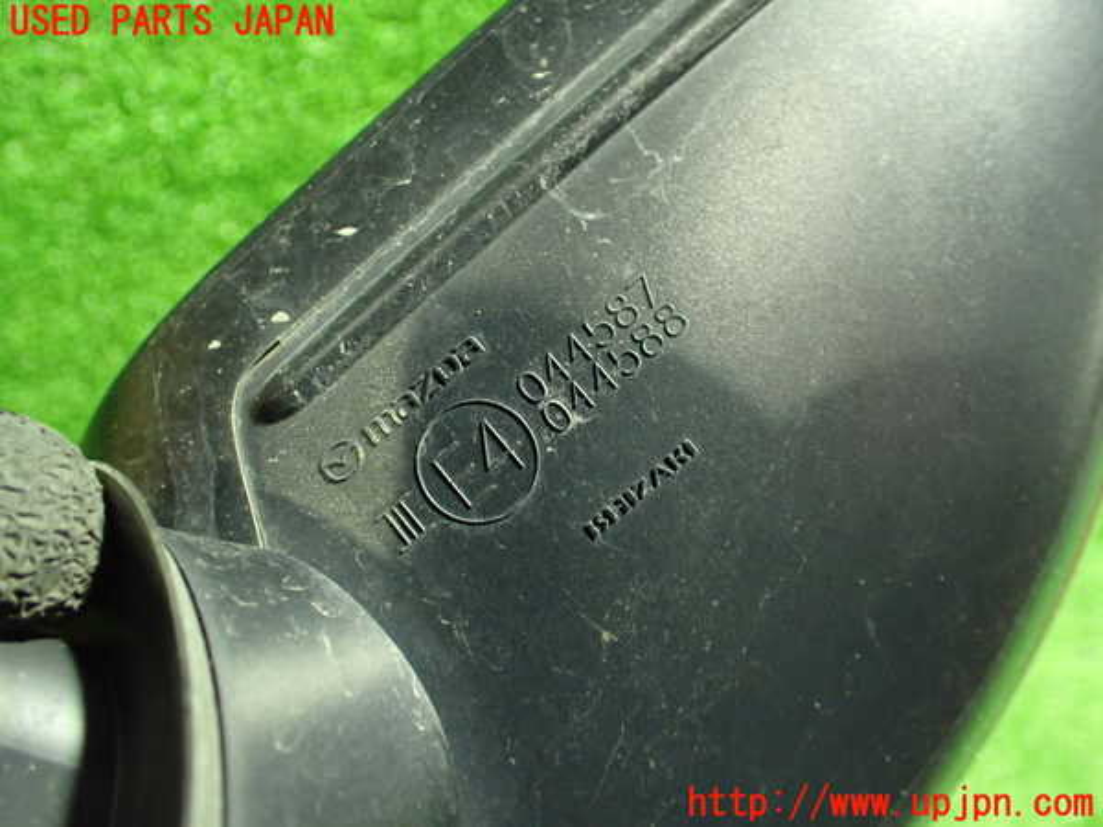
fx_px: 956
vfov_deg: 46.8
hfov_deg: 60.0
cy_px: 414
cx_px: 552
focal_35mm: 30
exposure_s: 1/30
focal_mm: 5.4
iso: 1000
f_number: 2.3
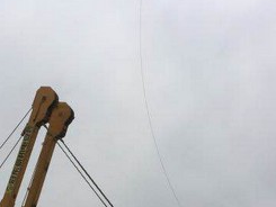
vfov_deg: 21.8
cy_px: 206
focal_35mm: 65
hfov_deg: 29.6
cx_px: 91
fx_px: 519
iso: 32
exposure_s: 1/6623
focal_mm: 4.15
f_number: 2.2
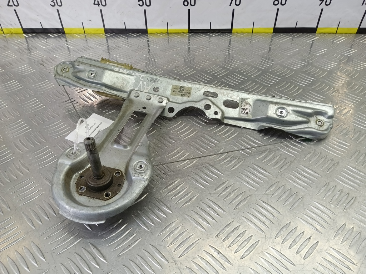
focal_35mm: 23
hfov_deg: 73.9
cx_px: 183
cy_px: 137
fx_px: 243
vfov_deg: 58.9
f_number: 1.6
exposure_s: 1/50
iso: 124
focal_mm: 4.11
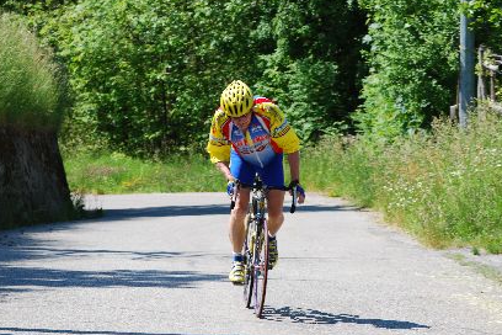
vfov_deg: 6.8
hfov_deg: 10.2
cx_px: 251
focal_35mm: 202
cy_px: 171
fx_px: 2817
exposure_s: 1/125
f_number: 8
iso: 100
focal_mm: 122
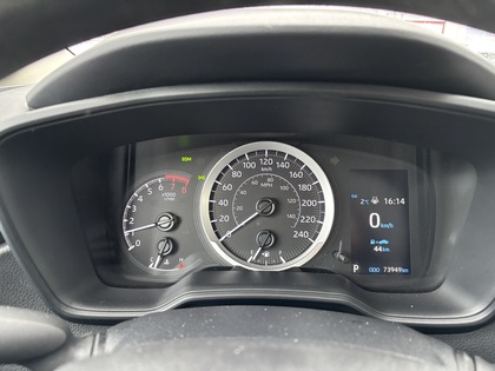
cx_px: 248
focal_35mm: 26
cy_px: 186
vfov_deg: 53.1
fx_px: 372
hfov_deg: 67.3
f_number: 1.6
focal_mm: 5.96
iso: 500
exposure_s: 1/57
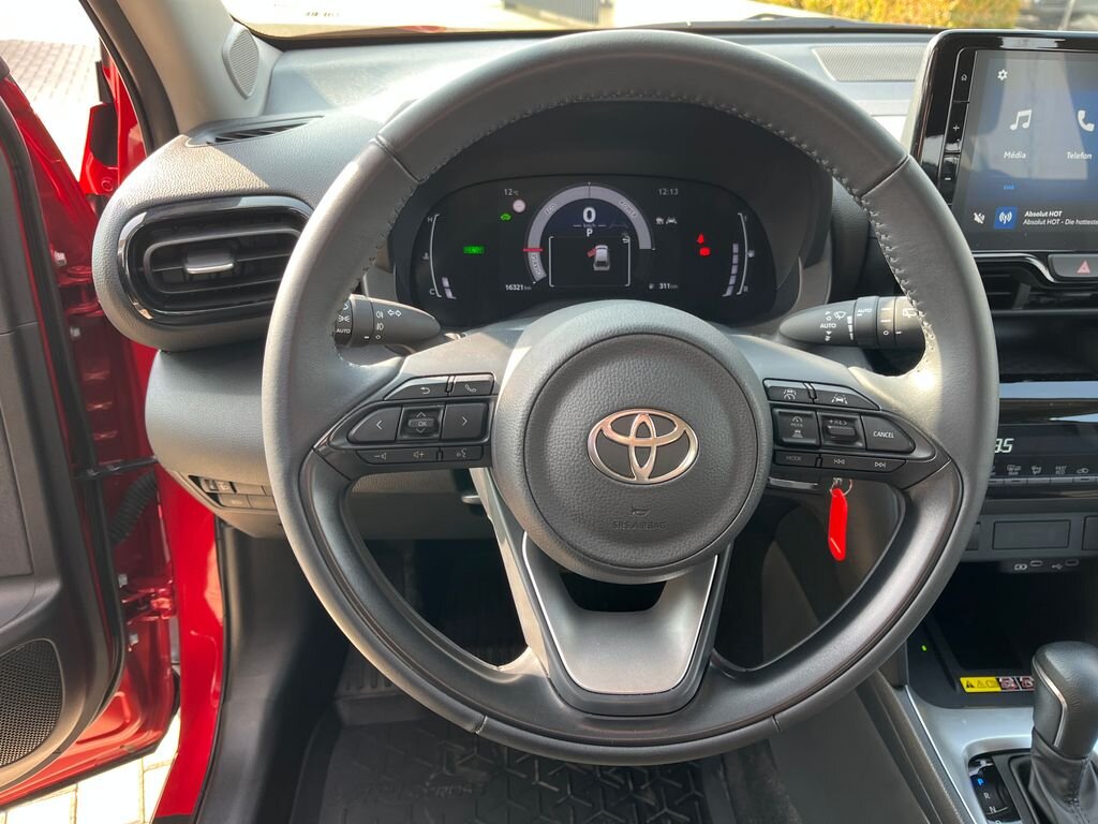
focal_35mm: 26
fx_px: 825
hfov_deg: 67.3
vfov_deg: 53.1
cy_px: 412
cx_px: 549
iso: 64
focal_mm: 5.1
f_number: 1.6
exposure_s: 1/121
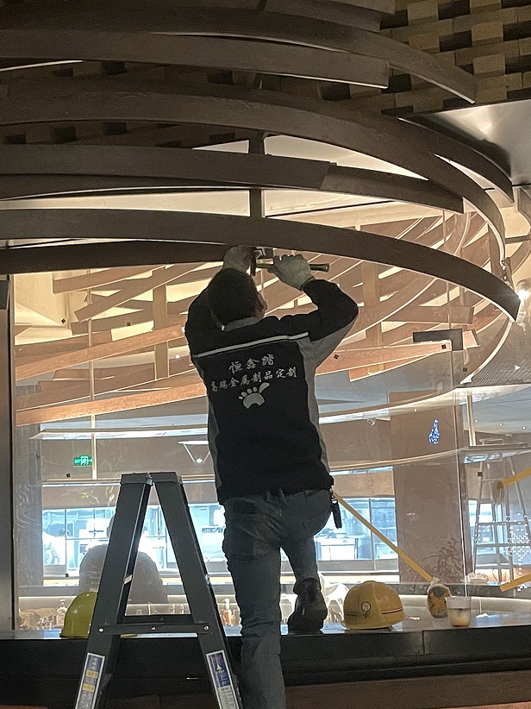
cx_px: 105
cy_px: 431
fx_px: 1105
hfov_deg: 26.5
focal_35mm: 54
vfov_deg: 35.4
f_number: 1.6
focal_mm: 4.2
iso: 1000
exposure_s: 1/30
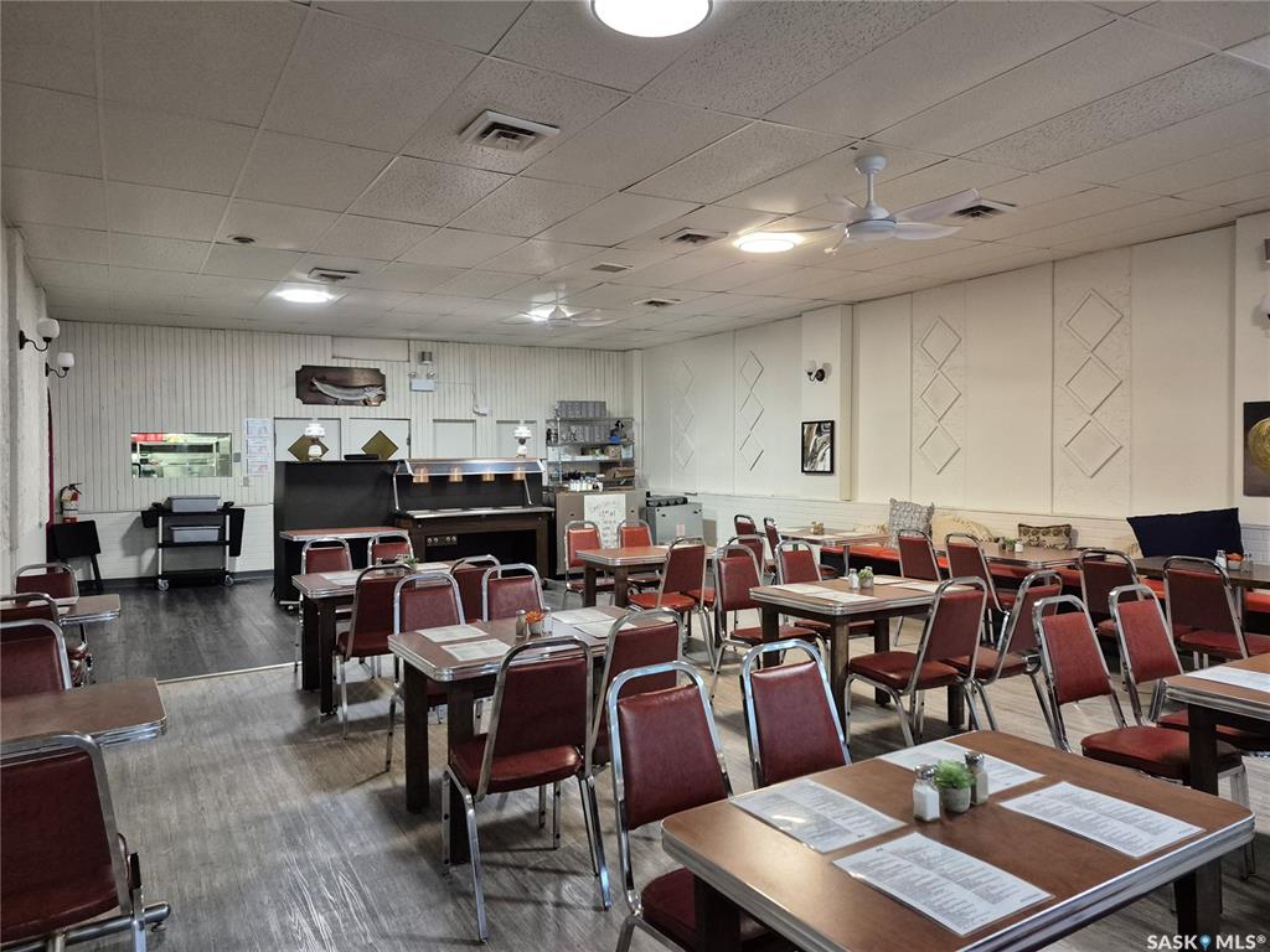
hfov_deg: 73.9
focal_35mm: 23
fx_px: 844
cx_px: 635
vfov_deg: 58.9
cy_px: 476
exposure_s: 1/120
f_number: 1.8
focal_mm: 5.4
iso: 1000
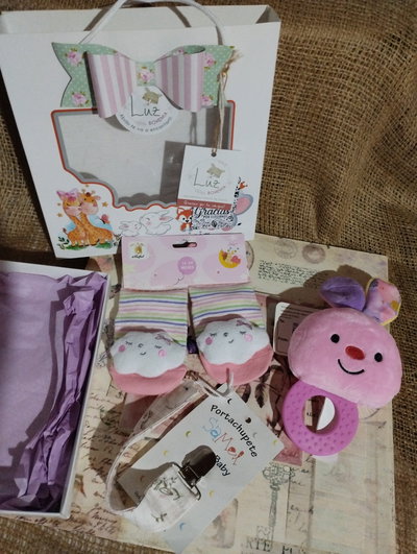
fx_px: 448
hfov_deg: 49.9
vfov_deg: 63.4
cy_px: 277
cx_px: 208
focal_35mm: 28
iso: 1794
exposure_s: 1/20
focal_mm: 4.27
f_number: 1.8
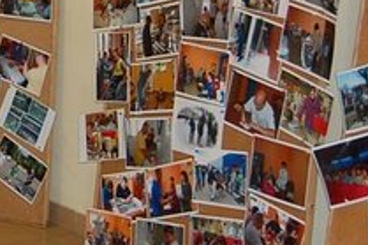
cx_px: -69
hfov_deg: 17.5
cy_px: -9
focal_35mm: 112
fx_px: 1144
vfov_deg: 12.1
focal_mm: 24
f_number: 4
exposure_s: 1/60
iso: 400
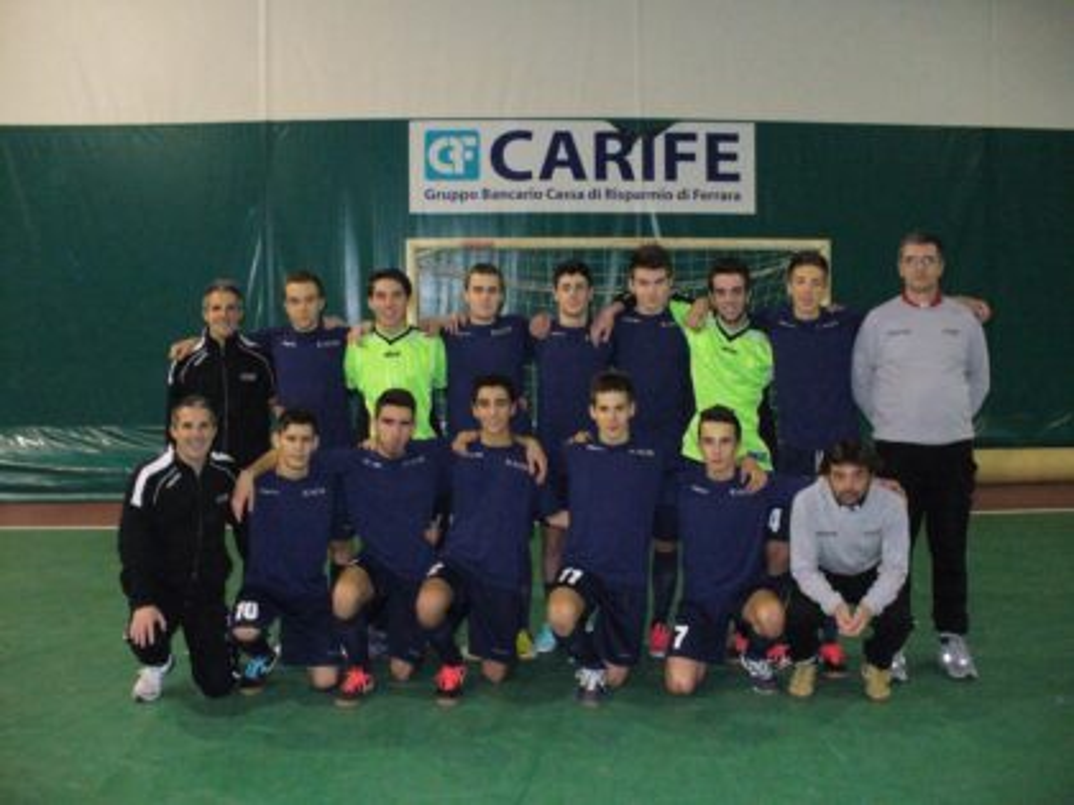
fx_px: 1148
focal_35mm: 37
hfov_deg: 50.1
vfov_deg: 38.7
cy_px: 402
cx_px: 537
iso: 400
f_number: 2.8
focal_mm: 6.1
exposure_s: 1/30
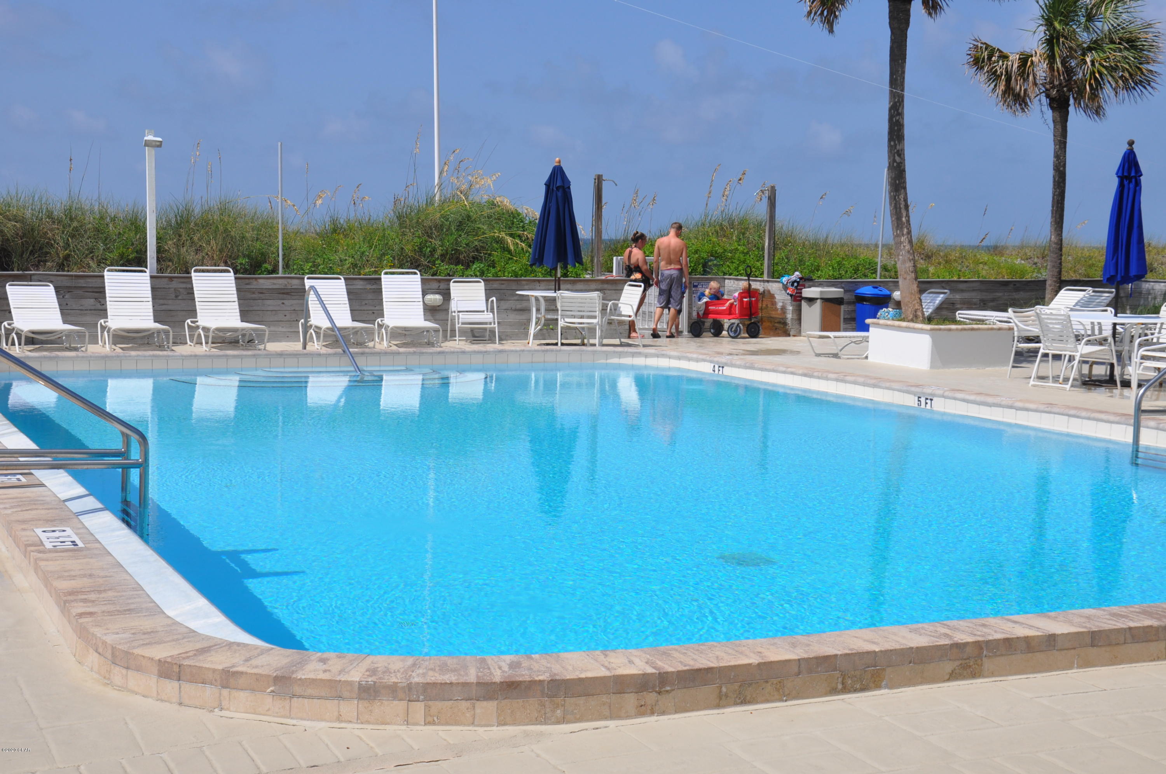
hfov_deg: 38.9
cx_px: 583
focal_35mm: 51
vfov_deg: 26.4
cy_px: 387
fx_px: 1650
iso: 200
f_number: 11
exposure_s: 1/500
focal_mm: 34
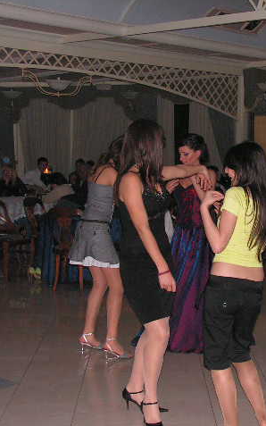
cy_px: 213
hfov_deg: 20.0
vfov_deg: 32.0
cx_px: 228
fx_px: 743
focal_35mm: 64
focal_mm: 7.6
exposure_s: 1/40
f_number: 3.2
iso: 200
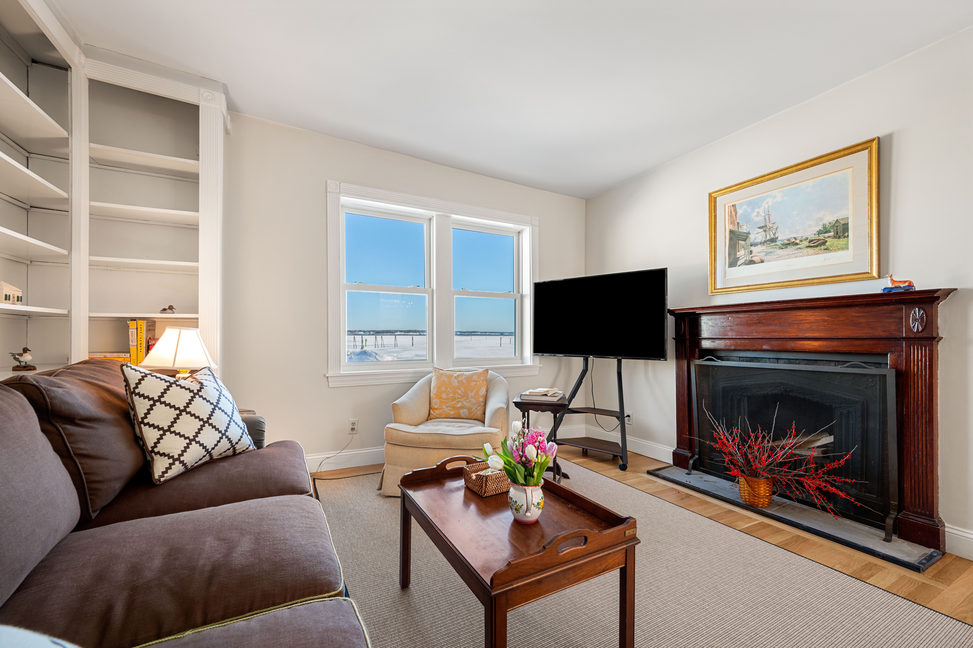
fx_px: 378
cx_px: 486
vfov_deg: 81.2
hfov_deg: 104.3
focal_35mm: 14
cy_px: 324
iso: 400
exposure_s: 1/3
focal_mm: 14
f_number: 8
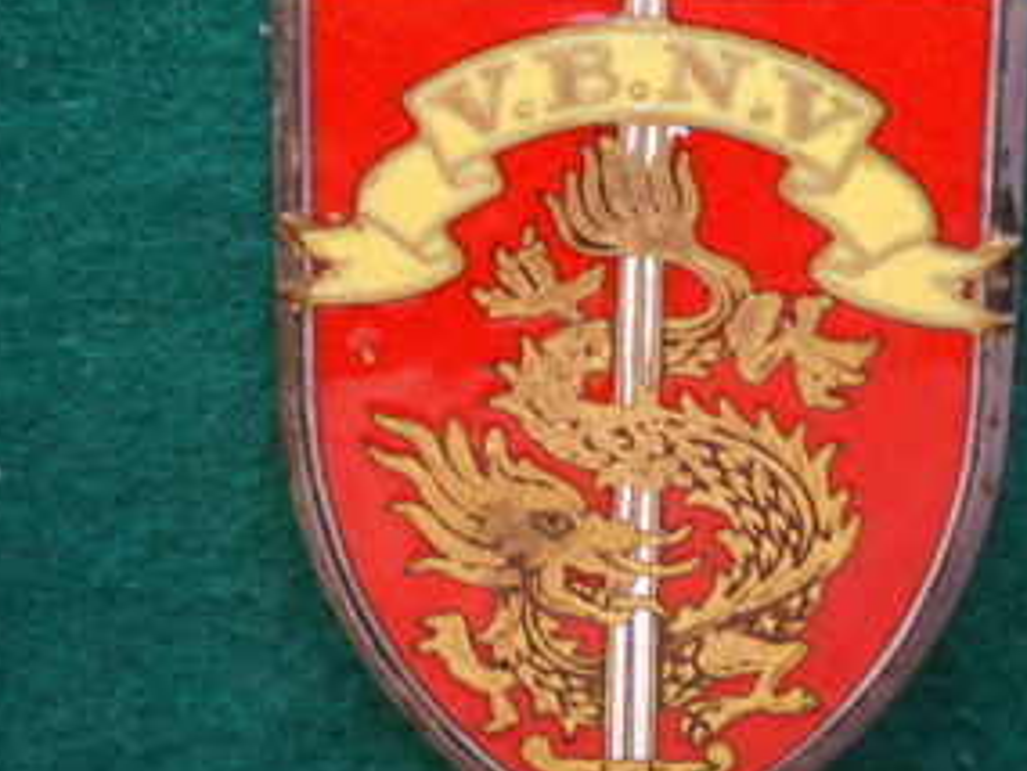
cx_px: 634
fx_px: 1900
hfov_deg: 30.1
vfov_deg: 22.9
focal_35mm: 64
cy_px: 429
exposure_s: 1/50
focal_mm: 6.3
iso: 160
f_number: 3.1
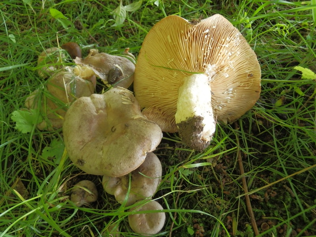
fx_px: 338
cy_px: 118
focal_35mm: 37
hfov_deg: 50.1
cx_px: 158
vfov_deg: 38.7
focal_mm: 6.7
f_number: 3.9
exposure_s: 1/25
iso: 200
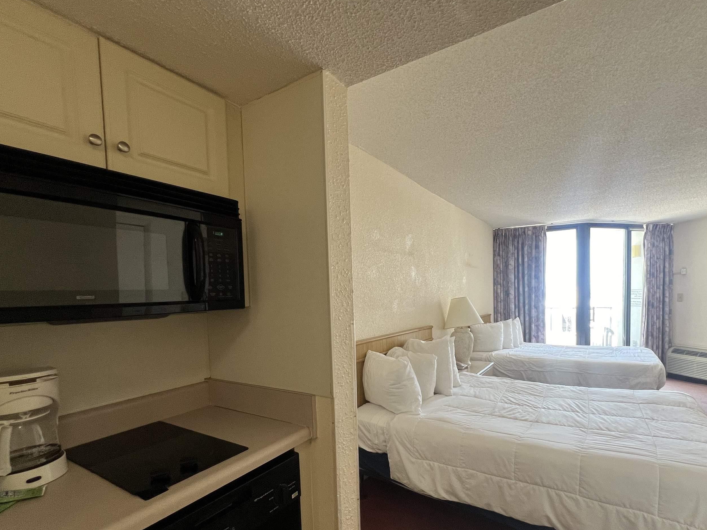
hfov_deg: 94.0
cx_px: 398
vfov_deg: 77.4
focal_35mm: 16
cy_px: 314
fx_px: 327
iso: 125
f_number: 1.8
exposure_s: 1/99
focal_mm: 1.57
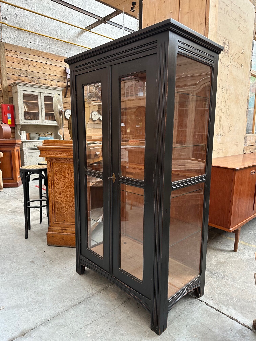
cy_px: 170
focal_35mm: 24
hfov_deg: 56.8
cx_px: 128
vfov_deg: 71.6
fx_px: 237
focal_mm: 6.86
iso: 250
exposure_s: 1/72
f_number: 1.78
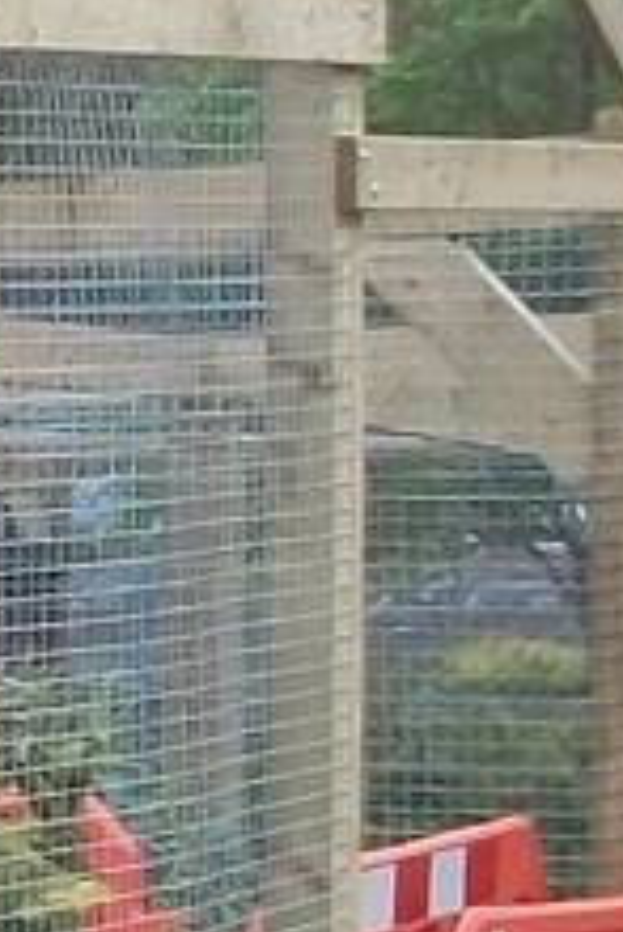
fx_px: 6272
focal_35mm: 242
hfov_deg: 5.1
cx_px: -1759
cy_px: 330
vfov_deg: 8.5
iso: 151
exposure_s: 1/500
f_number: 2.9
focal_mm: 5.7
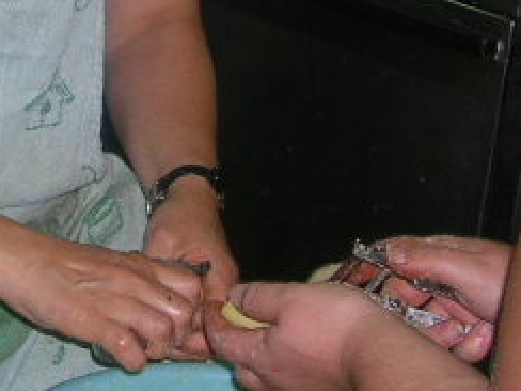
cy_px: 45
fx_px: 2212
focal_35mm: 147
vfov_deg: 10.0
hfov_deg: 13.3
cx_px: 38
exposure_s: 1/60.1
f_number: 2.8
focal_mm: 5.8
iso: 50
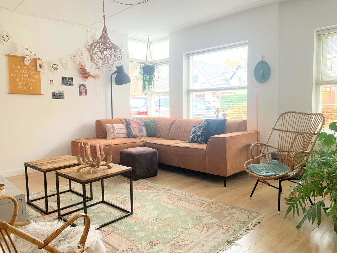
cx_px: 168
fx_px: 253
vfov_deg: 53.1
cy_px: 126
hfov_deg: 67.3
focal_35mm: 26
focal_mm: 4.25
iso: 250
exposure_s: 1/60
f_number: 1.8
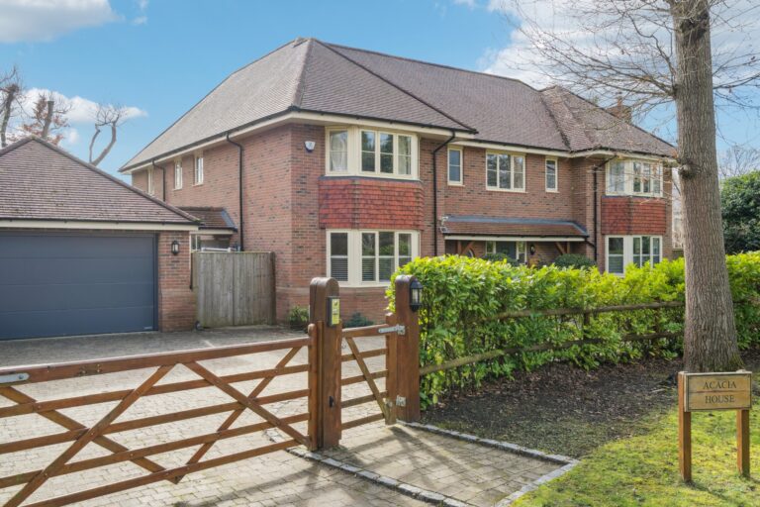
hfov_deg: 60.3
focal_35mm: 31
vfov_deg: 42.3
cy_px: 254
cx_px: 380
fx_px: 654
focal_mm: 31
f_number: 7.1
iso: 500
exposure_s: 1/400
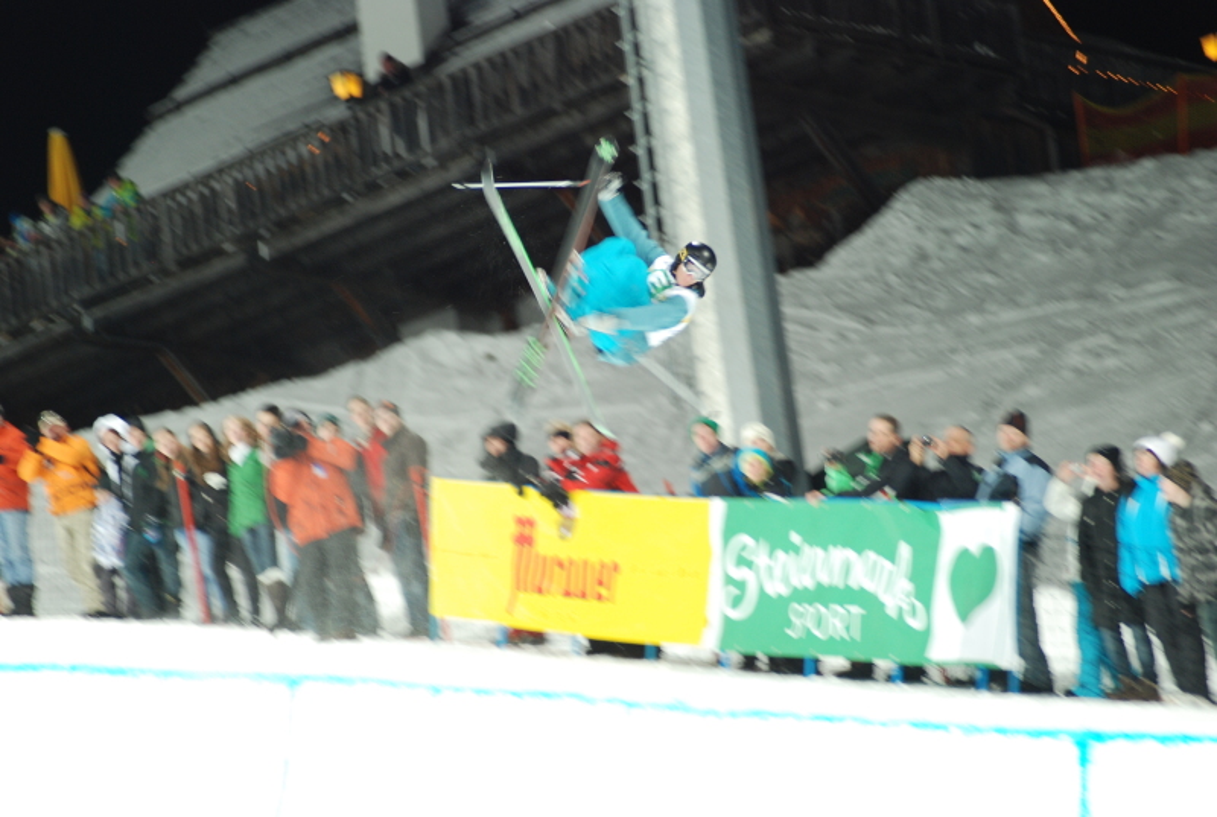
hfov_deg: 10.5
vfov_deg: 7.1
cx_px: 608
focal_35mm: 195
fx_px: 6606
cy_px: 408
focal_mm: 130
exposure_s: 1/40
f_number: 4.2
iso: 400
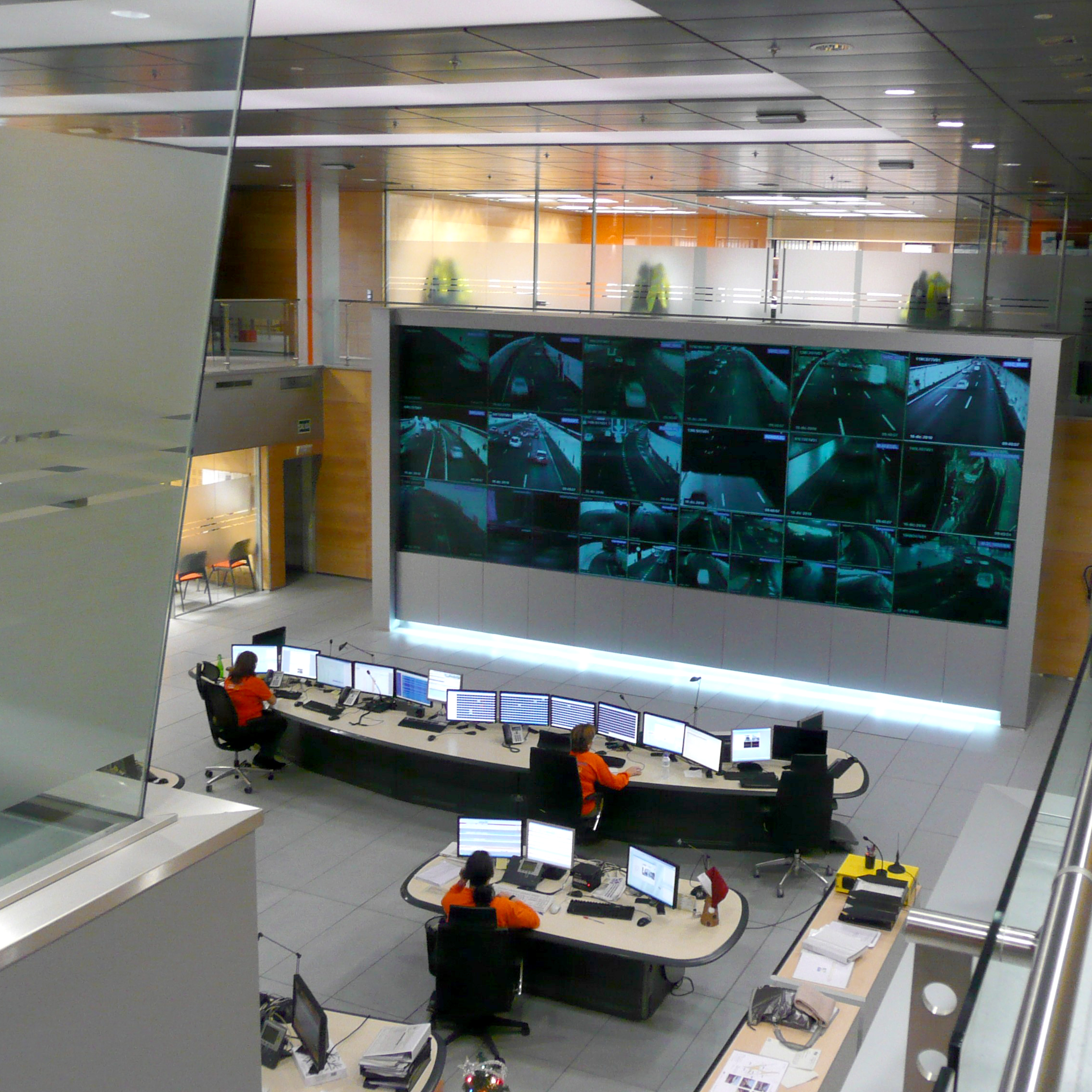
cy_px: 548
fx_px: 1285
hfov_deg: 46.0
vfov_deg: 46.0
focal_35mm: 36
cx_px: 613
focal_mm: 4.9
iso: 200
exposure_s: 1/8
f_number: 3.4
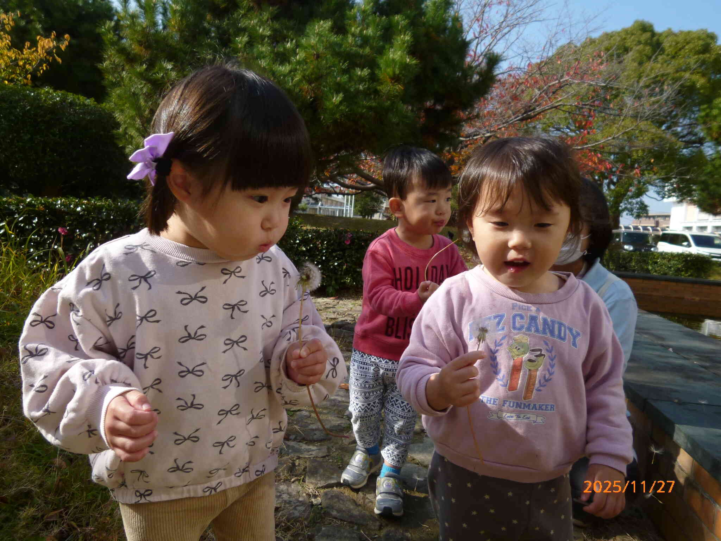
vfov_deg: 56.8
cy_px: 270
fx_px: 500
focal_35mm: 24
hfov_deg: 71.6
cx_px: 360
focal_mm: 4.3
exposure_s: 1/1000
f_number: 2.5
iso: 100
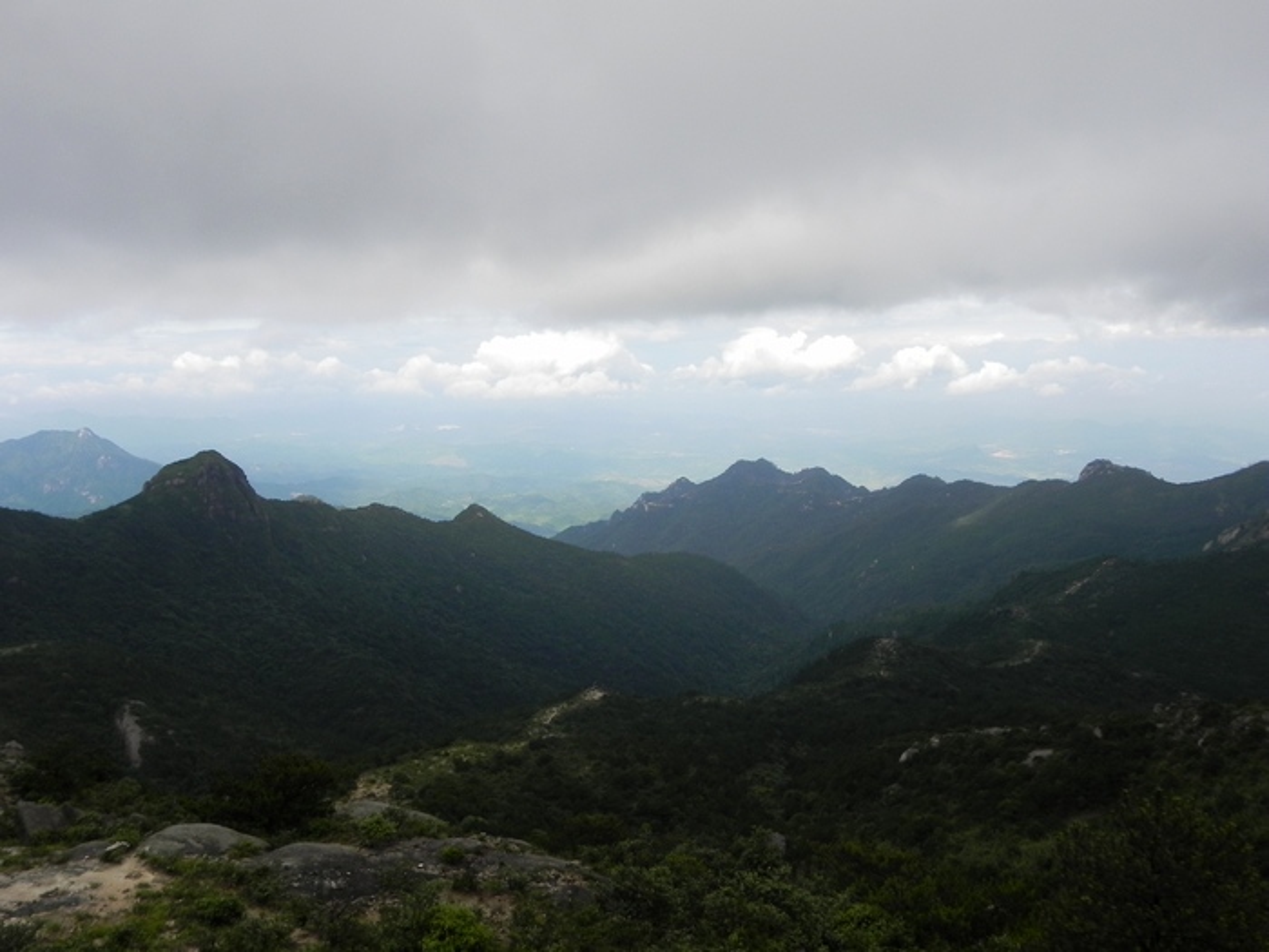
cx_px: 634
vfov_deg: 42.9
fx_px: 1210
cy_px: 476
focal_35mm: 33
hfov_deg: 55.4
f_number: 6.3
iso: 160
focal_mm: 5.9
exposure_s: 1/268
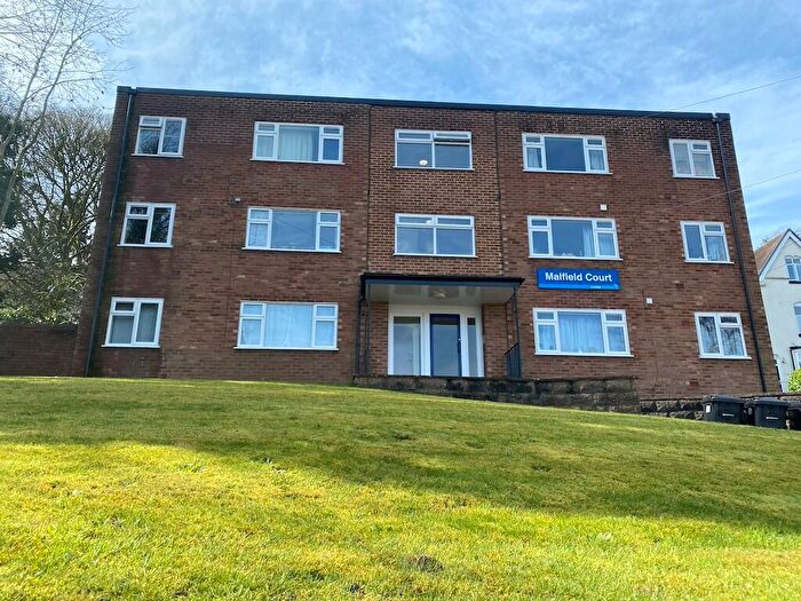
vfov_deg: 53.1
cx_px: 400
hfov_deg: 67.3
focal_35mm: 26
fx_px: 602
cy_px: 300
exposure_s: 1/1043
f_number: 1.8
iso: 32
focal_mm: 4.25
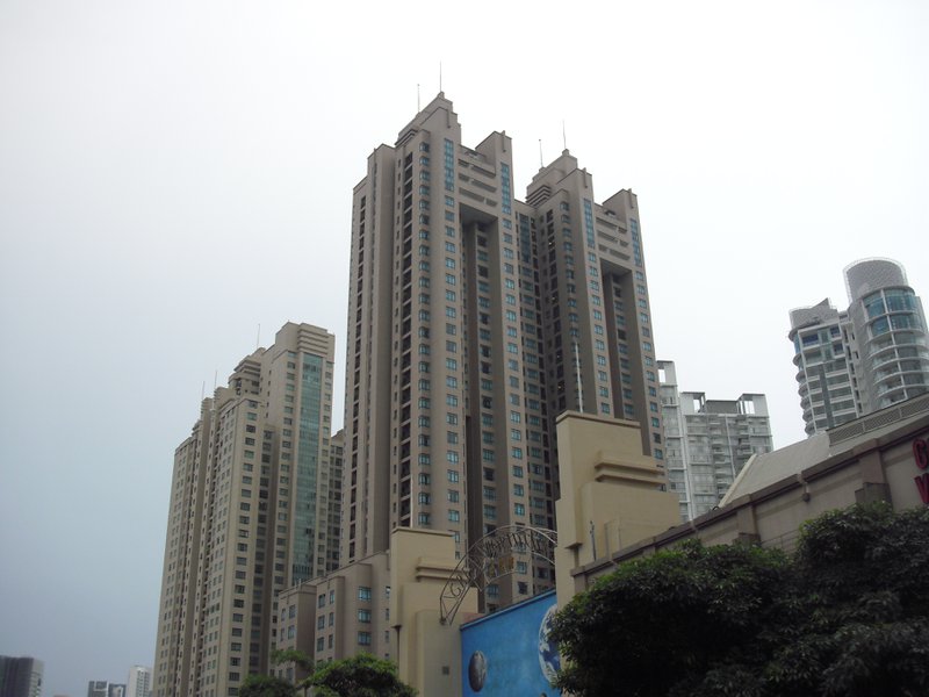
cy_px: 348
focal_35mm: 38
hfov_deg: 49.0
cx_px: 464
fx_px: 1020
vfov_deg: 37.7
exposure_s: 1/320
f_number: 2.8
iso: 100
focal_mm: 6.2
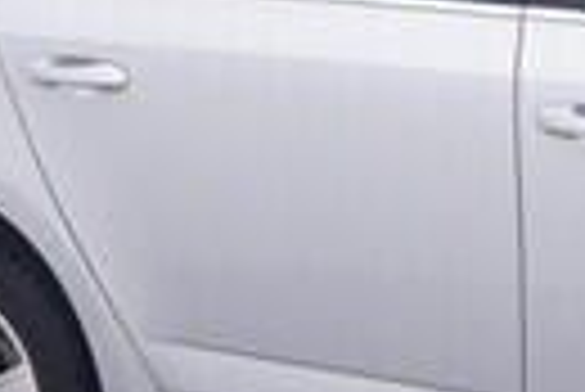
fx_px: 2878
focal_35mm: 177
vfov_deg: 7.8
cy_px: 203
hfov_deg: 11.5
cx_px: 616
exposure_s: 1/80
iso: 200
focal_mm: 15
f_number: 5
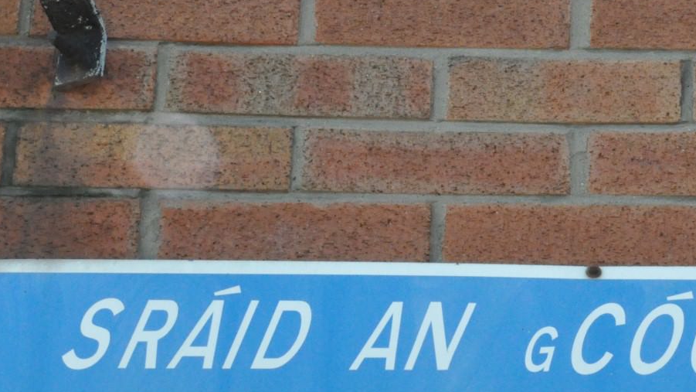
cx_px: 596
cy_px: 345
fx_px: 3728
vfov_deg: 6.0
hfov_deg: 10.6
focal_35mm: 202
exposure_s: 1/320
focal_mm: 58
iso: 3200
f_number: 20
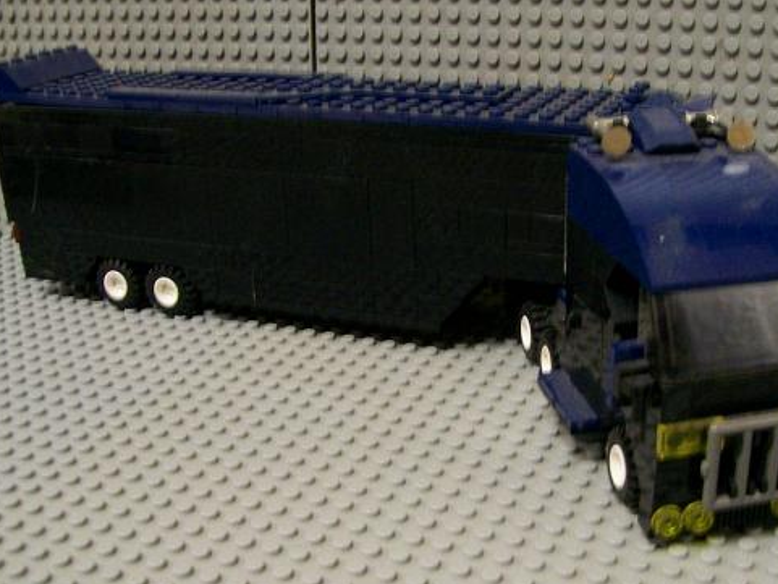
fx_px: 1034
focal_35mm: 46
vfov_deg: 31.5
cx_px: 463
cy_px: 344
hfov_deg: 41.1
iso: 160
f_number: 2.7
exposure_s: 1/15.8
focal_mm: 6
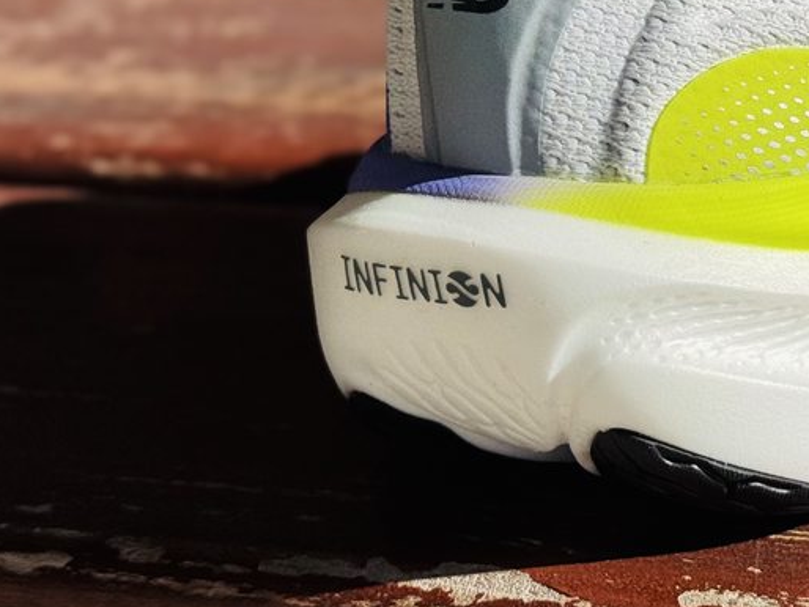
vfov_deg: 13.1
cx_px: 811
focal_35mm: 112
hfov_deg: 17.2
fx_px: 2619
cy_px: 86
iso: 80
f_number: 1.78
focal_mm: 6.76
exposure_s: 1/12500
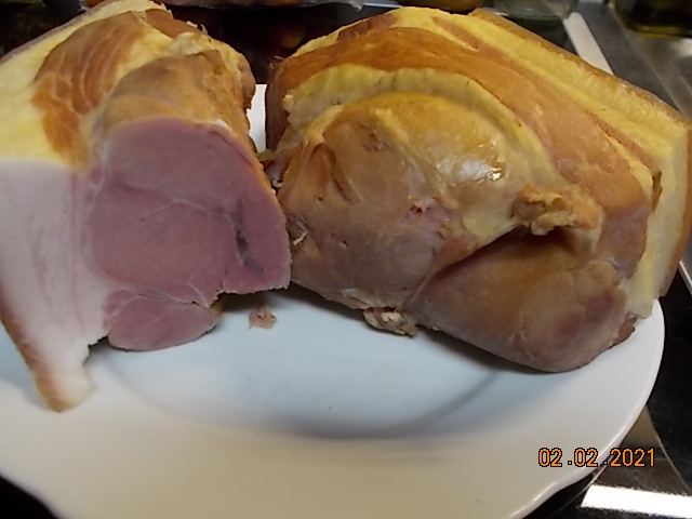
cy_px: 260
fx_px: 600
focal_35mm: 30
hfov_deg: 60.0
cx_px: 346
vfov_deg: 46.8
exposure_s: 1/25
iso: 160
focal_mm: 5.3
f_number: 3.4
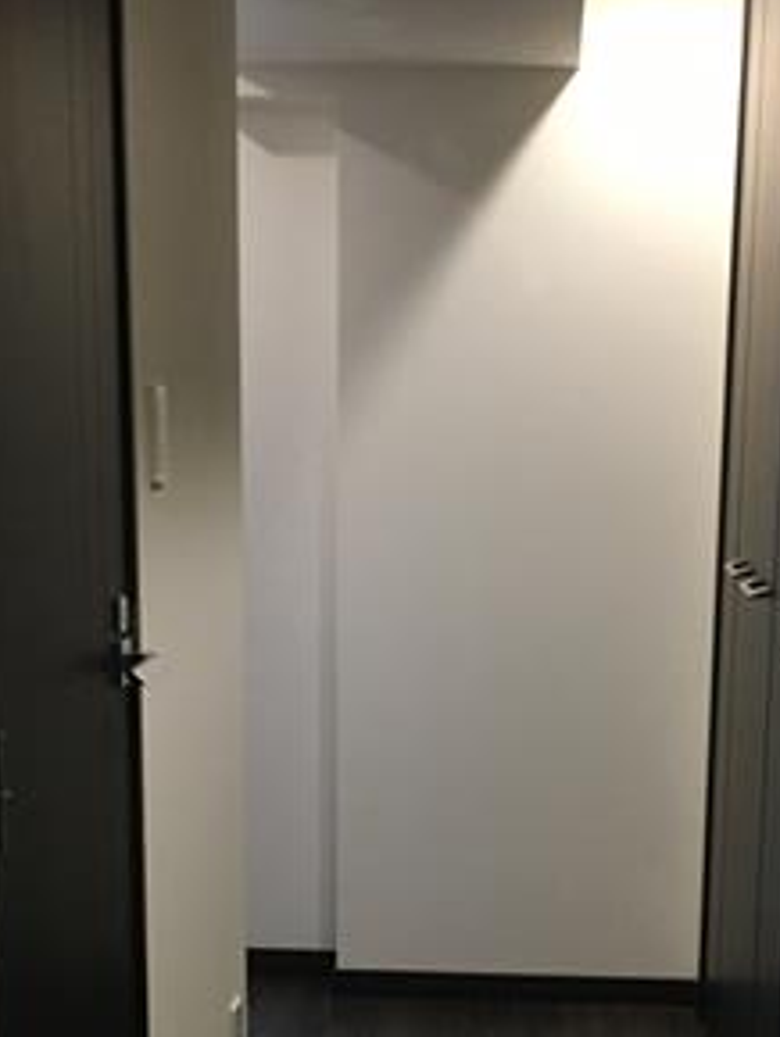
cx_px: 437
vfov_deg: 29.7
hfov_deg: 23.0
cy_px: 787
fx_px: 1920
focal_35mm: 64
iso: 125
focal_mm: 4.15
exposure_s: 1/30
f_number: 2.2
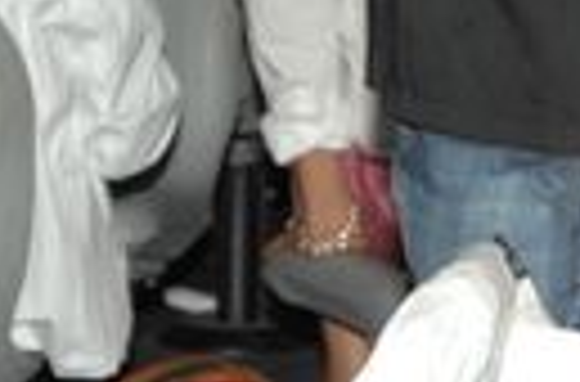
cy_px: -420
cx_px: 495
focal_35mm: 522
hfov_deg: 4.0
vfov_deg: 2.6
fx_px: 8379
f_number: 5
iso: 200
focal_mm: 70
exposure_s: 1/125
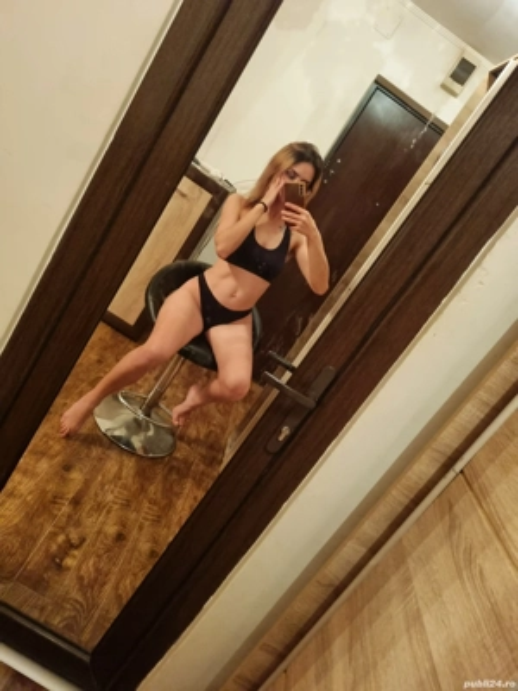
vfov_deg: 67.3
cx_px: 259
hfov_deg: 53.1
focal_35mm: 26
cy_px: 346
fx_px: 519
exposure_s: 1/25
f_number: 1.8
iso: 1600
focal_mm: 5.4
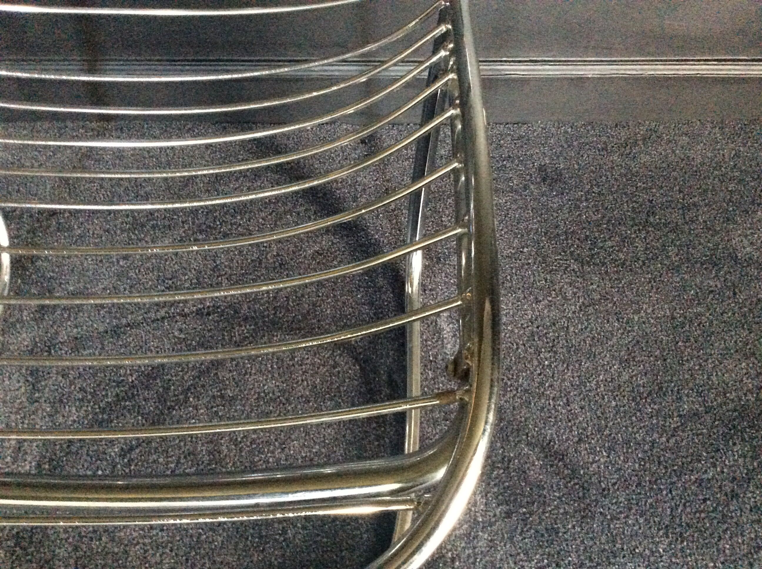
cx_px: 381
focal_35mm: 32
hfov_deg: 56.9
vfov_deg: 44.1
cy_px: 284
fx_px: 703
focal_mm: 3.3
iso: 640
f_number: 2.4
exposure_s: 1/17
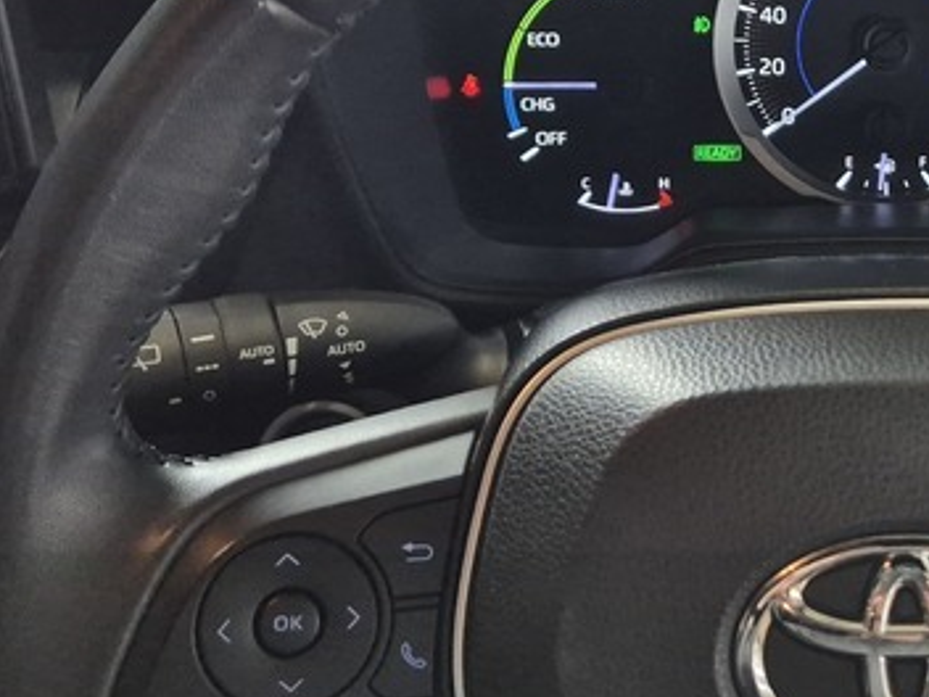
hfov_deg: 27.6
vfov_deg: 21.5
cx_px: 881
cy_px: 95
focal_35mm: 67
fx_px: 1798
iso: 250
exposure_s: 1/180
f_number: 1.8
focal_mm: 5.4
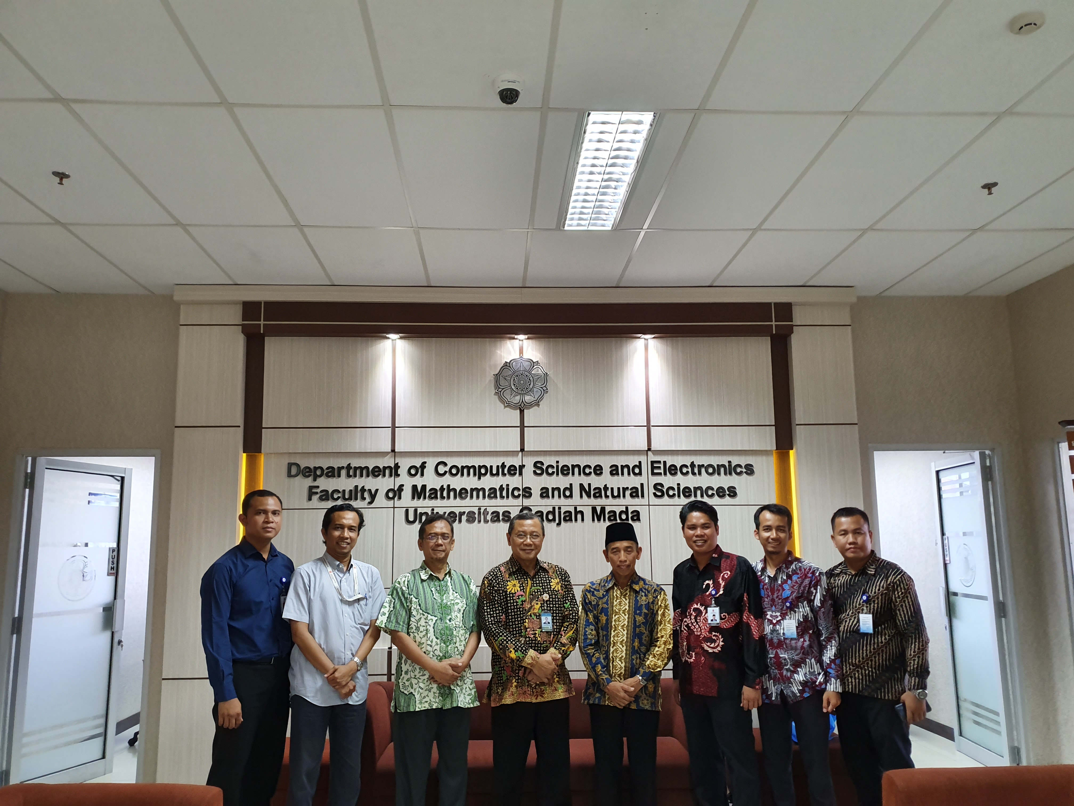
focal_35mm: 26
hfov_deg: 67.3
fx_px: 807
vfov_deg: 53.1
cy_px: 403
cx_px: 537
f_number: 1.5
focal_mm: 4.32
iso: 250
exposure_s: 1/50
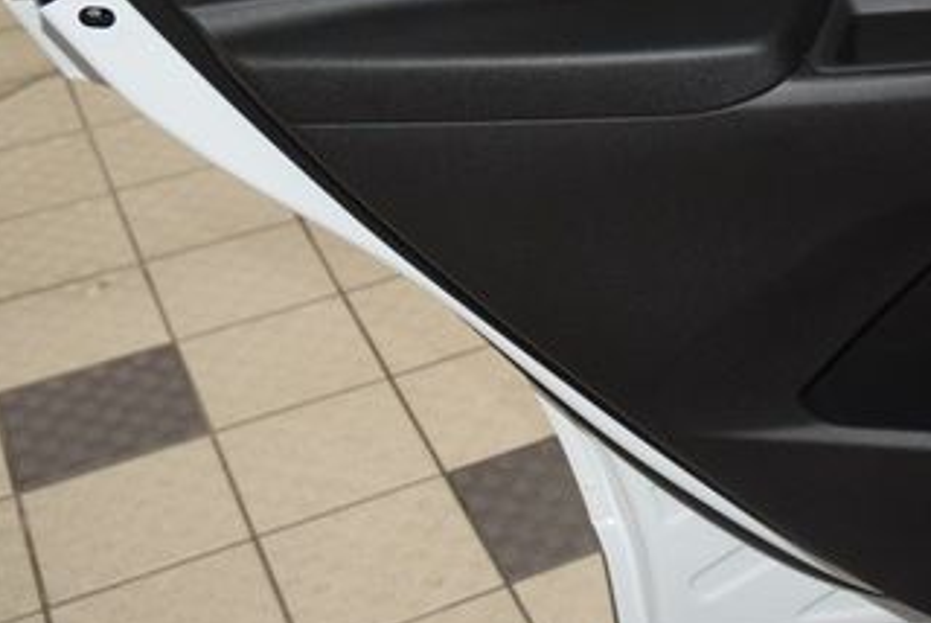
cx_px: 908
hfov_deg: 25.7
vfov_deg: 18.0
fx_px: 1941
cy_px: 74
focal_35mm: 75
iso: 1400
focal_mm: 25
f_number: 3.8
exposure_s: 1/125
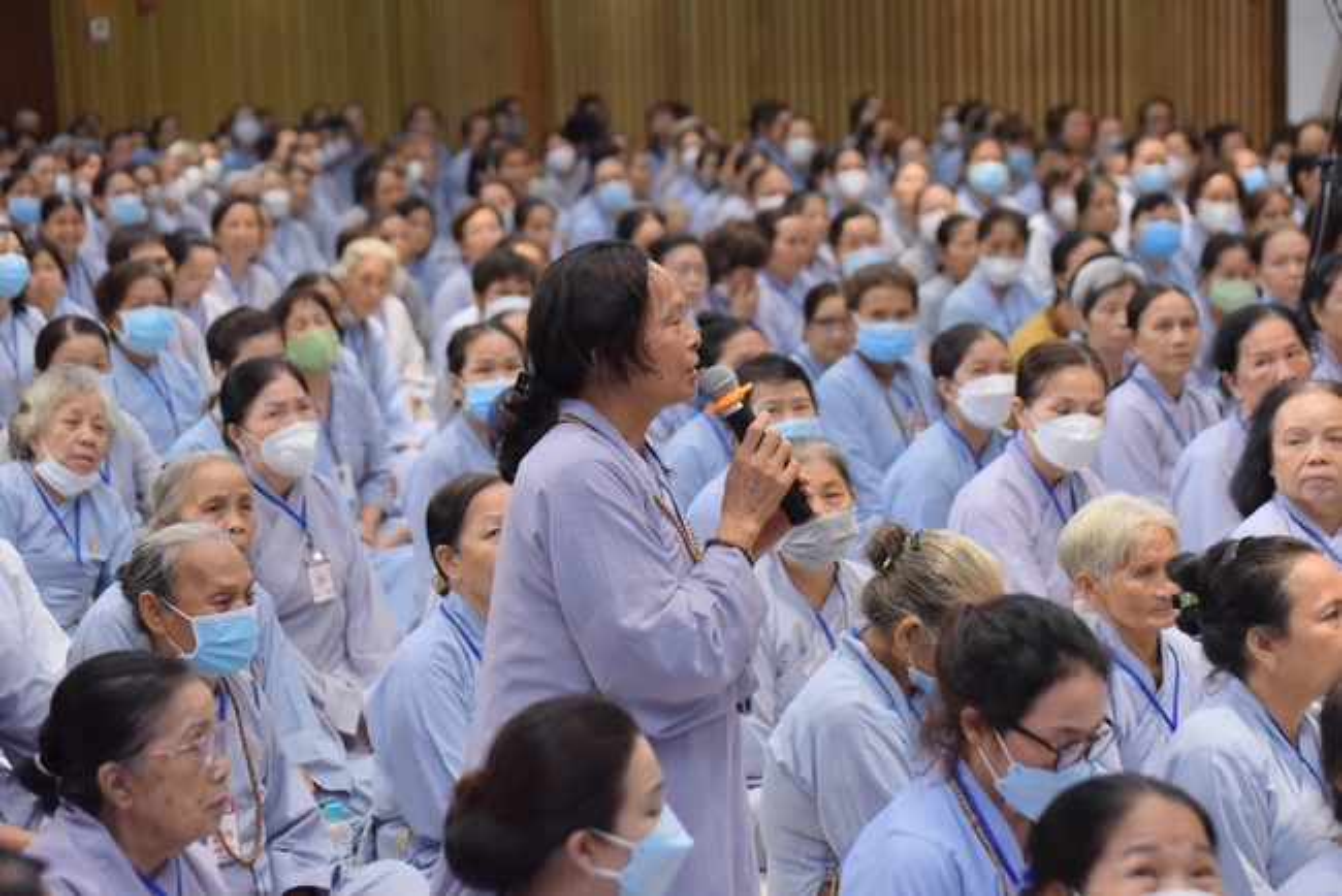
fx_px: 3655
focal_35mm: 98
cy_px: 448
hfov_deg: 20.8
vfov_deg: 14.0
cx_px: 671
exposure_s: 1/160
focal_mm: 98
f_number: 5
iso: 2000
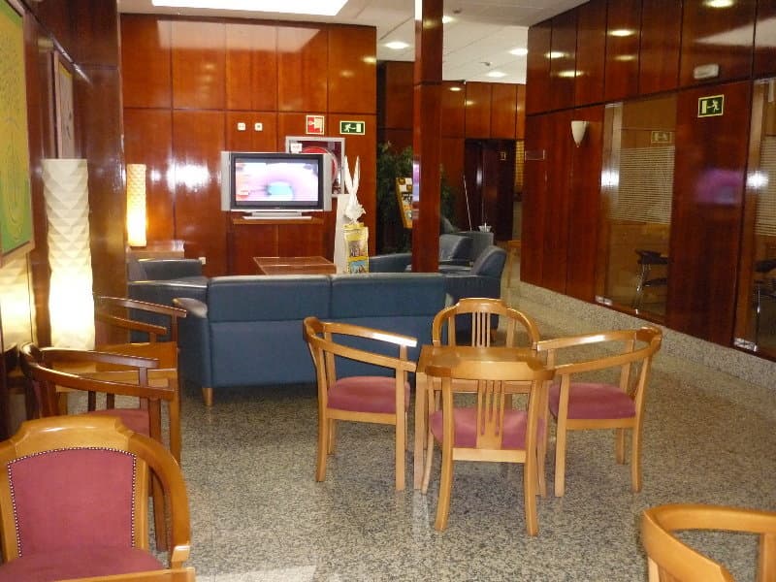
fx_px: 740
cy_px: 291
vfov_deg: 42.9
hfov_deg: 55.4
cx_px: 388
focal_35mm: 33
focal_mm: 5.5
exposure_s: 1/30
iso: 500
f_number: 2.8
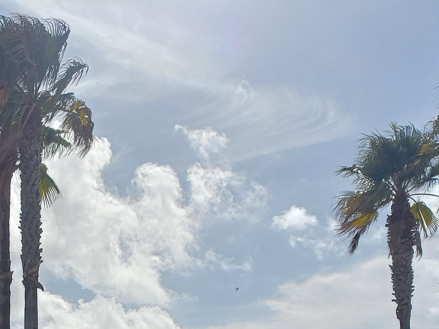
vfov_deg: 19.0
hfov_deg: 26.1
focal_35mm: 73
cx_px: 76
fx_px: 926
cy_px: 403
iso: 25
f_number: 1.8
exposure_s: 1/1455
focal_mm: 4.6
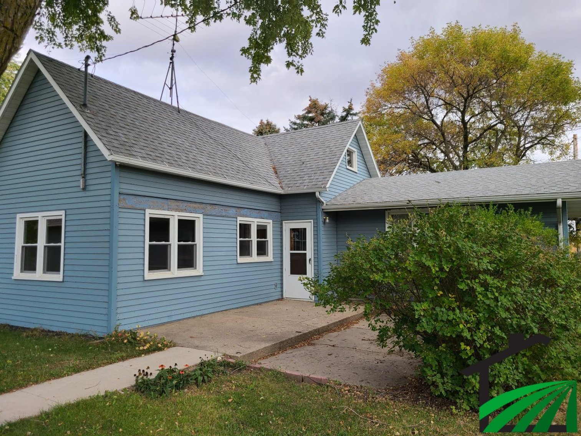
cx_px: 290
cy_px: 218
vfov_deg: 53.1
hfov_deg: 67.3
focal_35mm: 26
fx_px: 436
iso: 40
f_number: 1.8
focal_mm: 5.4
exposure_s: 1/947
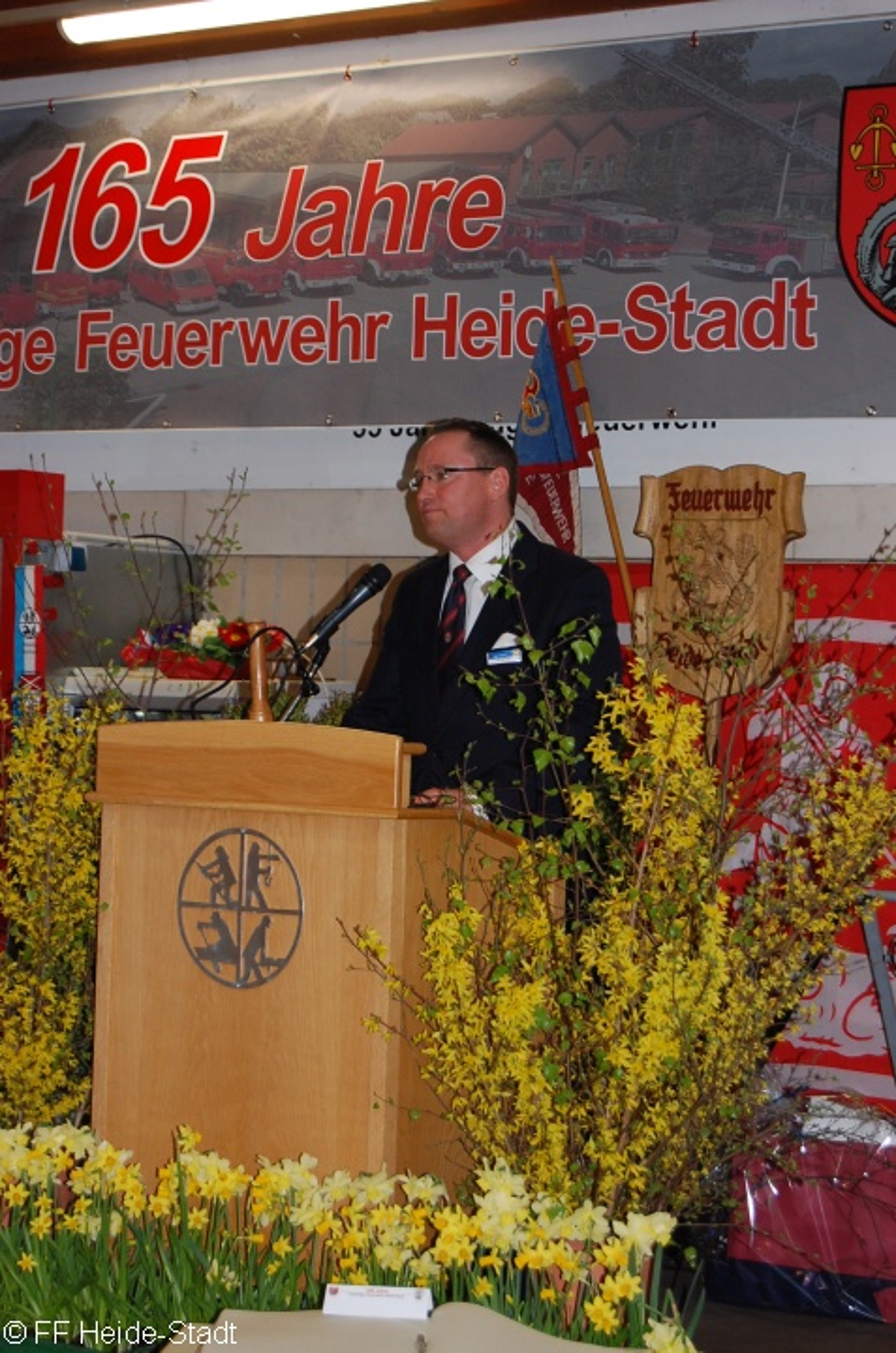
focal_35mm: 82
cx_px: 448
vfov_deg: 24.7
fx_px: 3093
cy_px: 676
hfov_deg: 16.5
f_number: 5.6
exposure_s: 1/60
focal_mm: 55
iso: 640
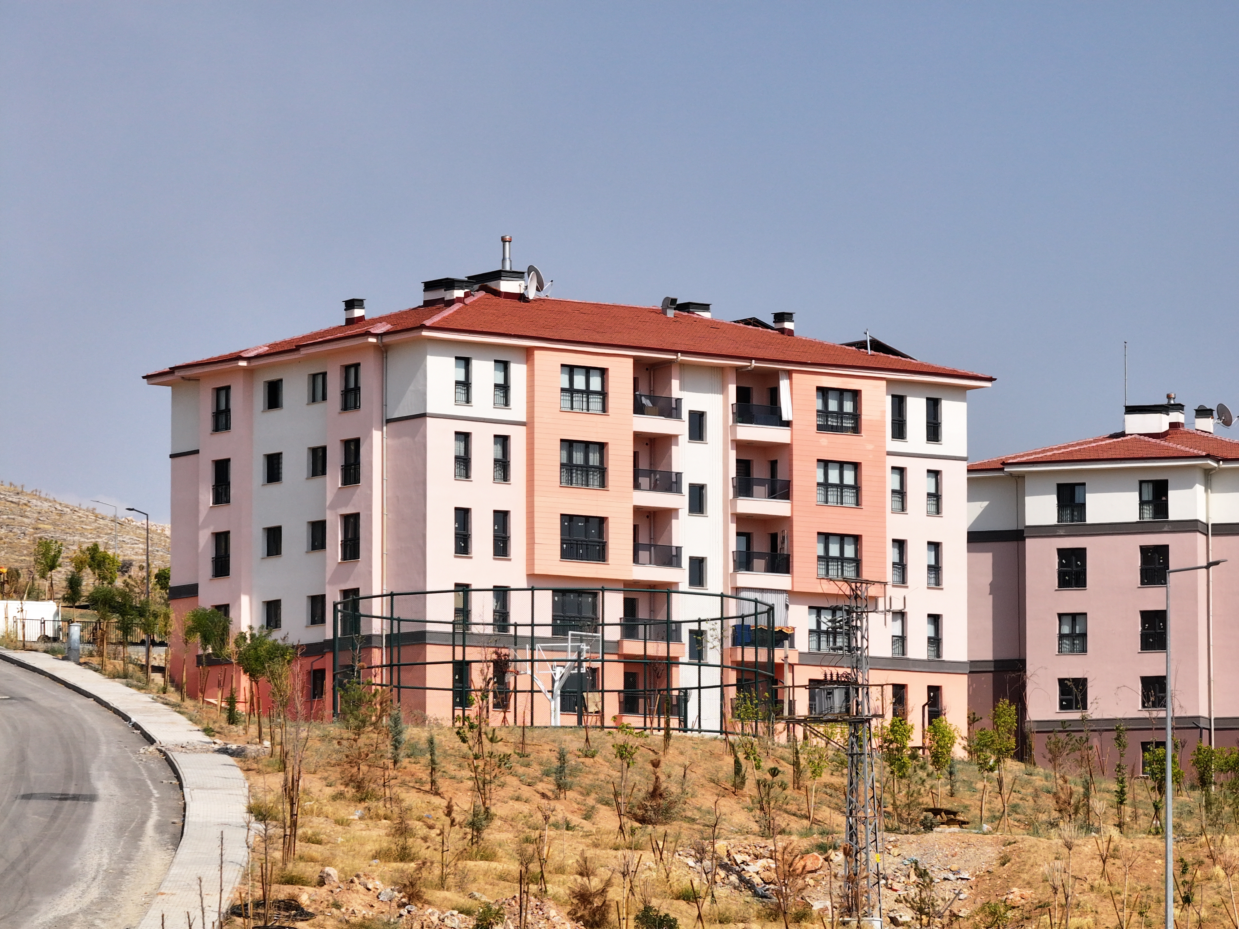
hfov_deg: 11.9
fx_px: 5942
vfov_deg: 8.9
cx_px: 620
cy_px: 464
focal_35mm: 166
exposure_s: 1/1000
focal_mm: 30.71
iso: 100
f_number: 3.4
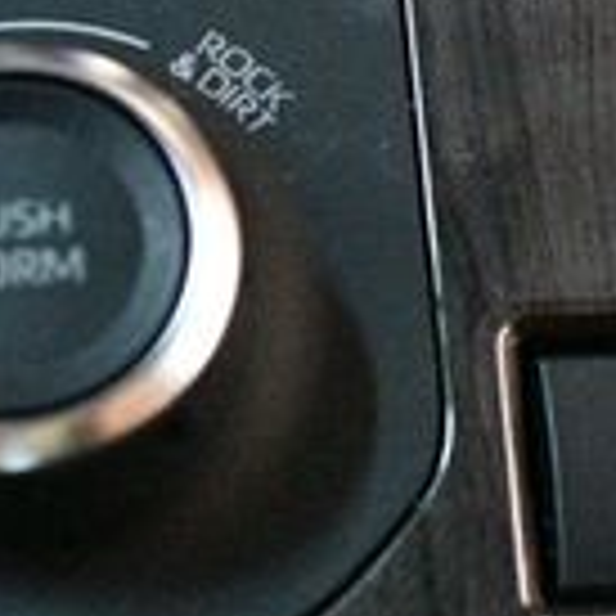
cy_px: 135
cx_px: 558
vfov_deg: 16.2
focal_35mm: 107
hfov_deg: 16.1
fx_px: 2154
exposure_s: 1/30
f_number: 3.5
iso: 12800
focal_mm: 18
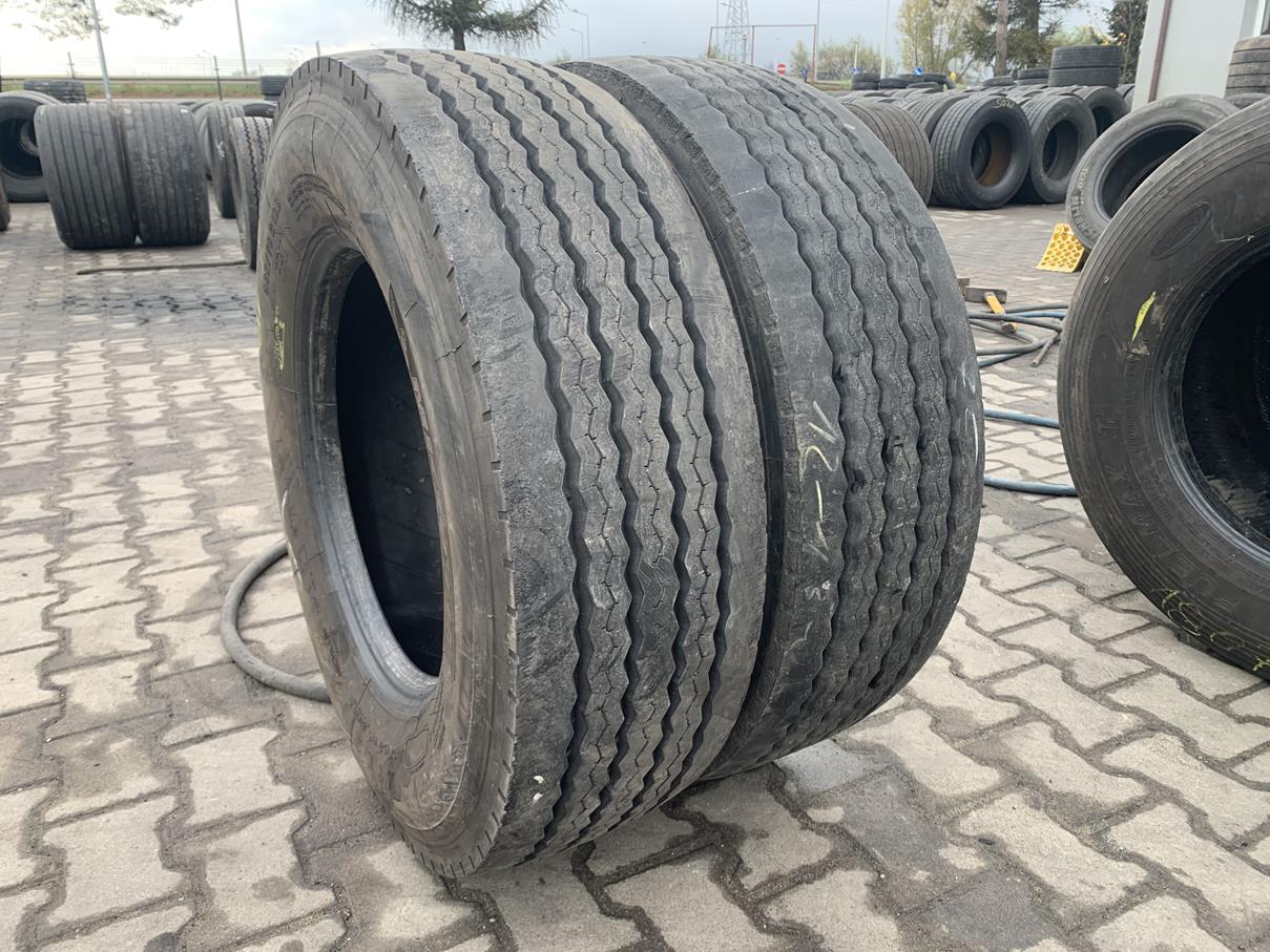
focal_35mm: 26
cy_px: 476
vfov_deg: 53.1
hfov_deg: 67.3
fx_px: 954
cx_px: 635
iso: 25
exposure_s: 1/122
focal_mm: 4.25
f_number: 1.8
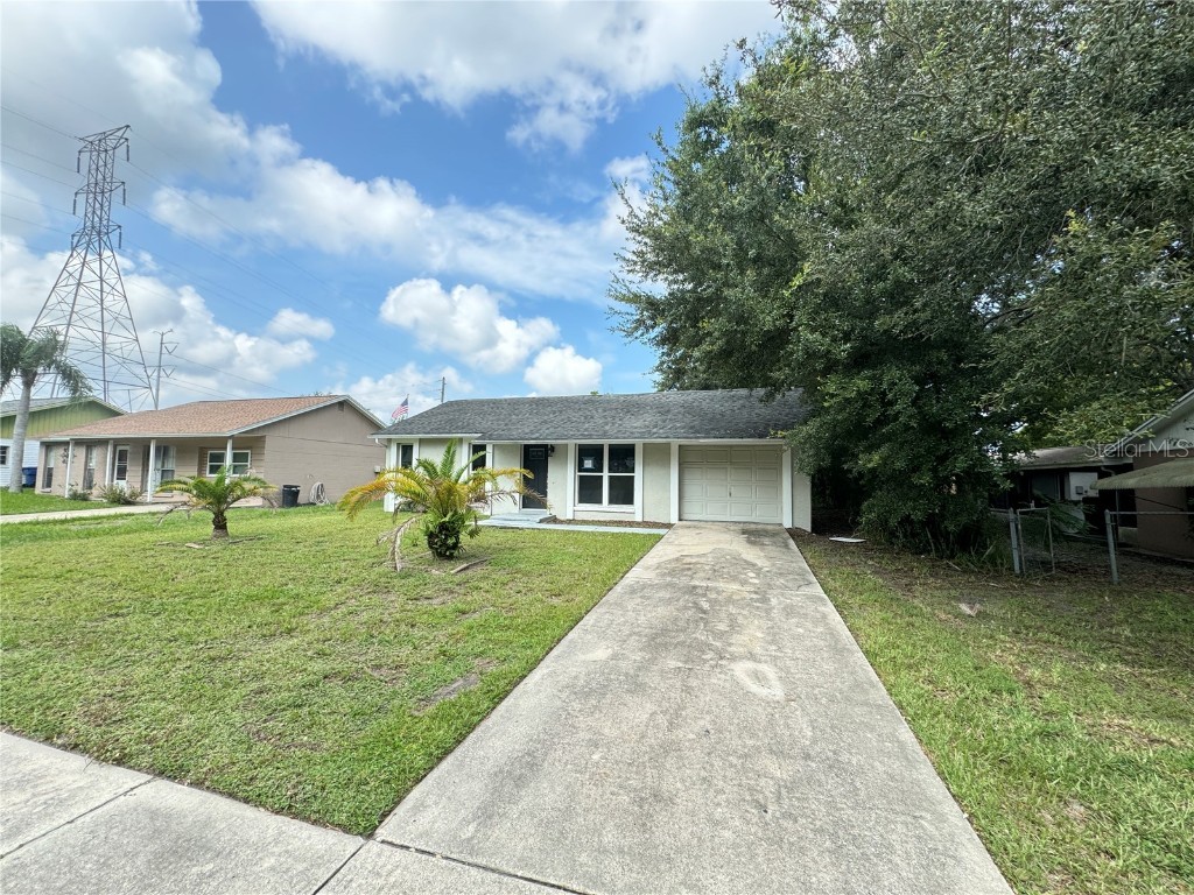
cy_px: 448
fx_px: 483
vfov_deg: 85.7
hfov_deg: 102.1
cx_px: 597
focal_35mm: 14
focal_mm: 2.22
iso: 50
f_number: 2.2
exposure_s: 1/569
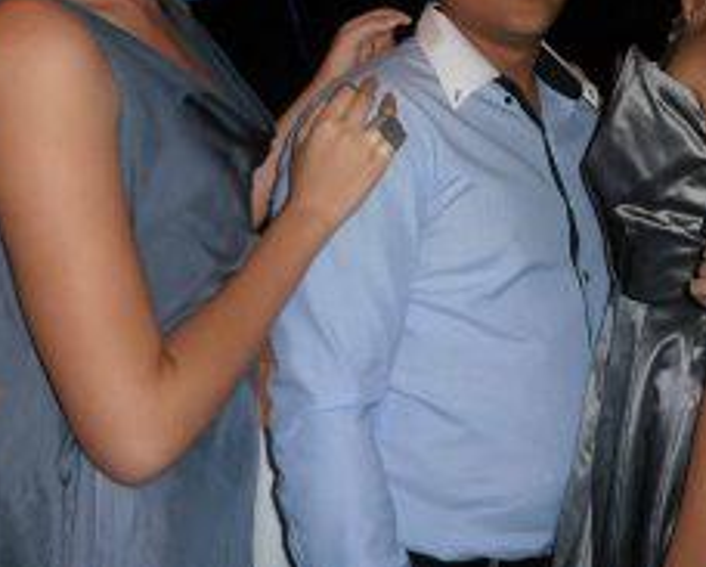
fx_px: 962
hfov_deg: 38.9
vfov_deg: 31.7
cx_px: 557
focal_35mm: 46
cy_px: 93
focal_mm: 4.2
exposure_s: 1/30
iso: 100
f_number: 3
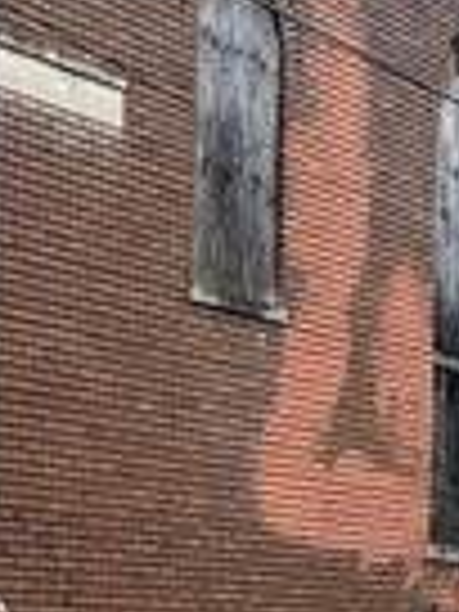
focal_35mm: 99
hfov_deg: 13.5
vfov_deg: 19.1
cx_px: -346
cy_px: 662
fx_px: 1750
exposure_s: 1/163
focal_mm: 2.22
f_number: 2.2
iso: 40
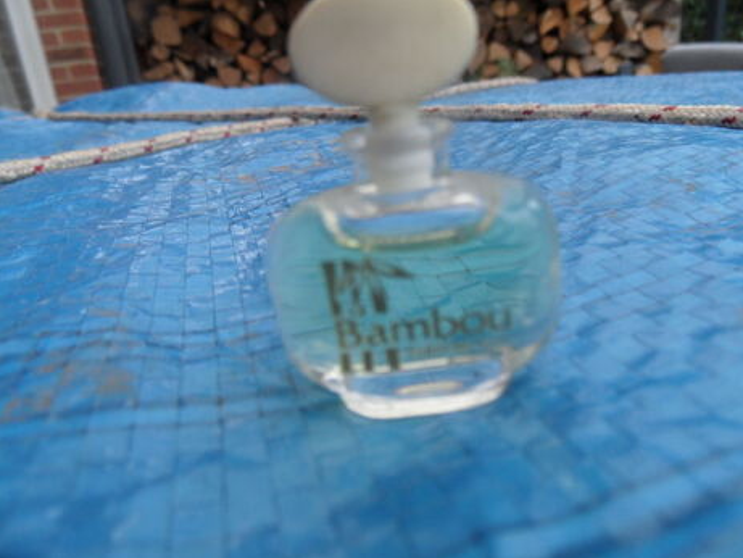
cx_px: 385
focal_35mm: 25
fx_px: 537
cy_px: 276
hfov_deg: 69.4
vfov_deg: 54.9
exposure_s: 1/30
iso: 160
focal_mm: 3.9
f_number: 3.2
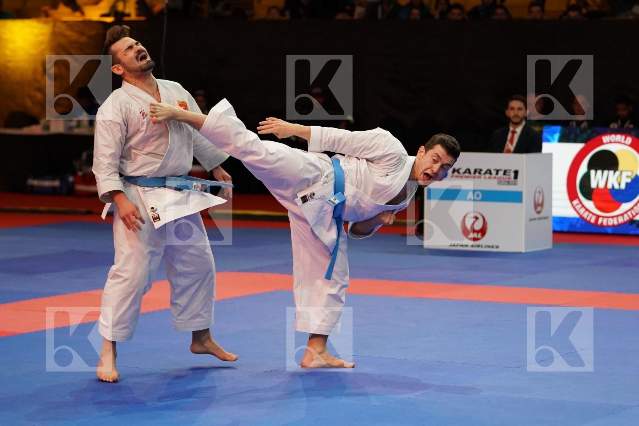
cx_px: 320
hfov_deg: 16.3
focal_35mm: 126
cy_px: 213
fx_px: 2236
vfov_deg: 10.9
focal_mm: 84
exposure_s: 1/500
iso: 3200
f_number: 2.8
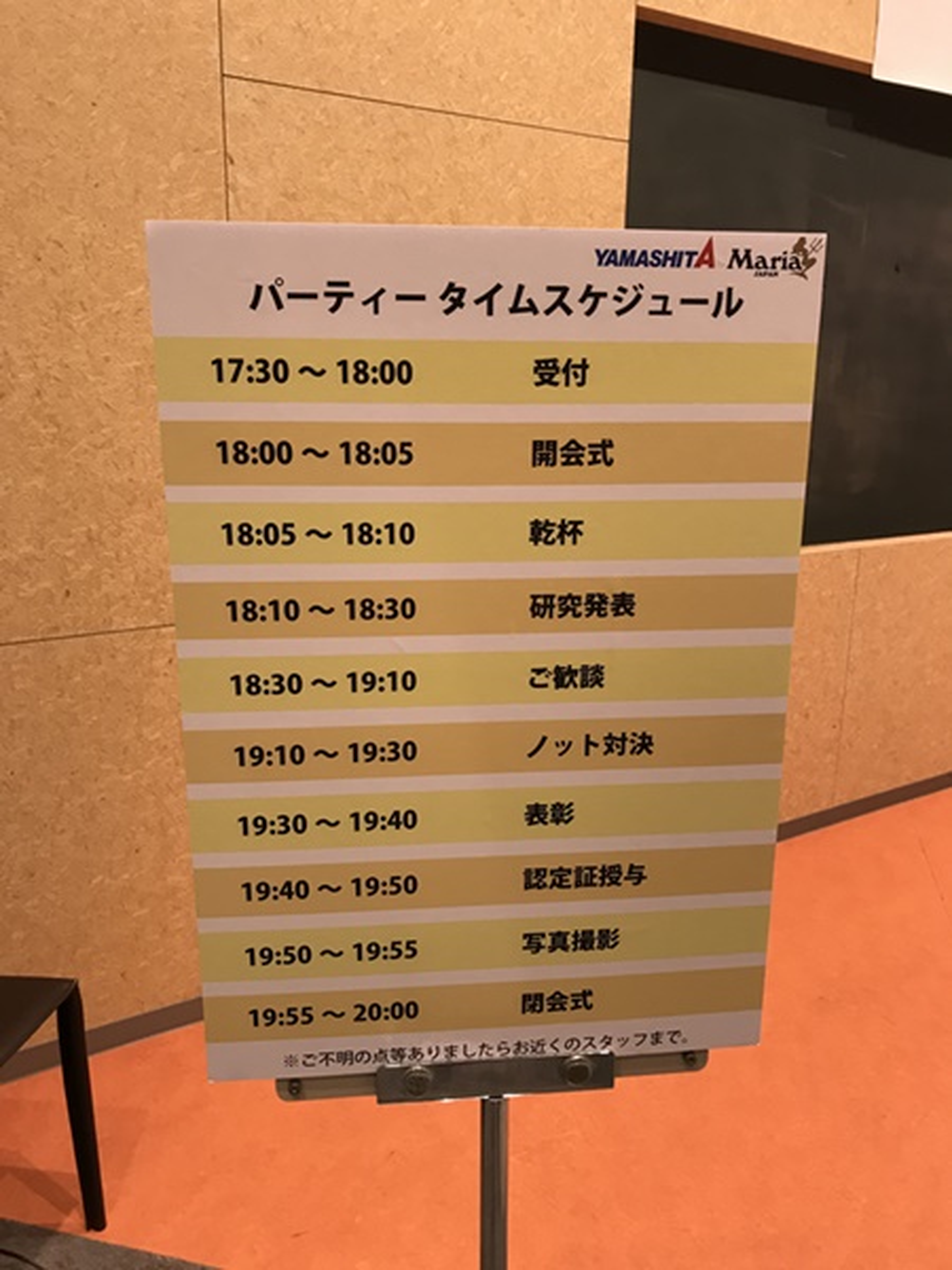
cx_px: 476
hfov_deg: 49.7
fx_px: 1027
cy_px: 635
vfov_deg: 63.4
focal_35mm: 28
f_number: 1.8
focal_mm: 3.99
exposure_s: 1/20
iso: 40
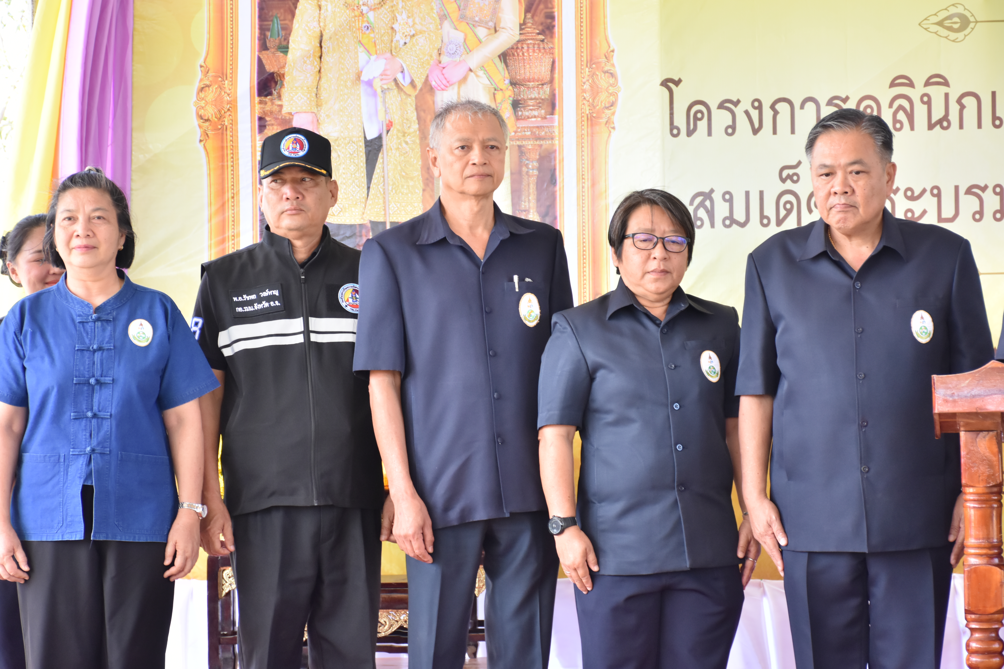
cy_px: 334
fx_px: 2761
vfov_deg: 13.8
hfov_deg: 20.6
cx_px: 502
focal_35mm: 99
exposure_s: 1/250
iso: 800
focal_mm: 66
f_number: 5
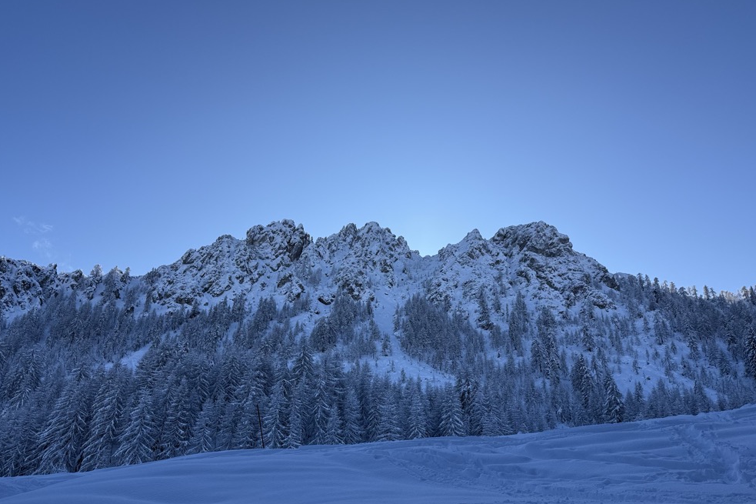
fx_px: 546
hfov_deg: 69.4
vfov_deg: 49.5
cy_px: 262
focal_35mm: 26
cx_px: 376
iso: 80
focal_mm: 6.76
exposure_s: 1/5319
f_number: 1.78
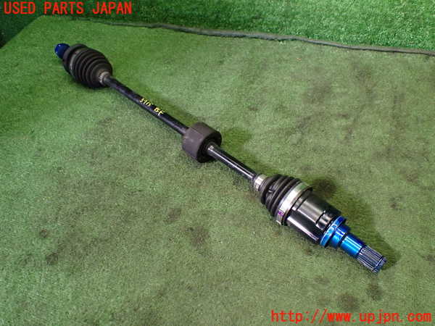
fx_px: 377
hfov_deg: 60.0
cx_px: 218
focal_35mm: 30
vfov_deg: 46.8
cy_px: 163
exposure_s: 1/125
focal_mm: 5.4
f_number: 2.3
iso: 400
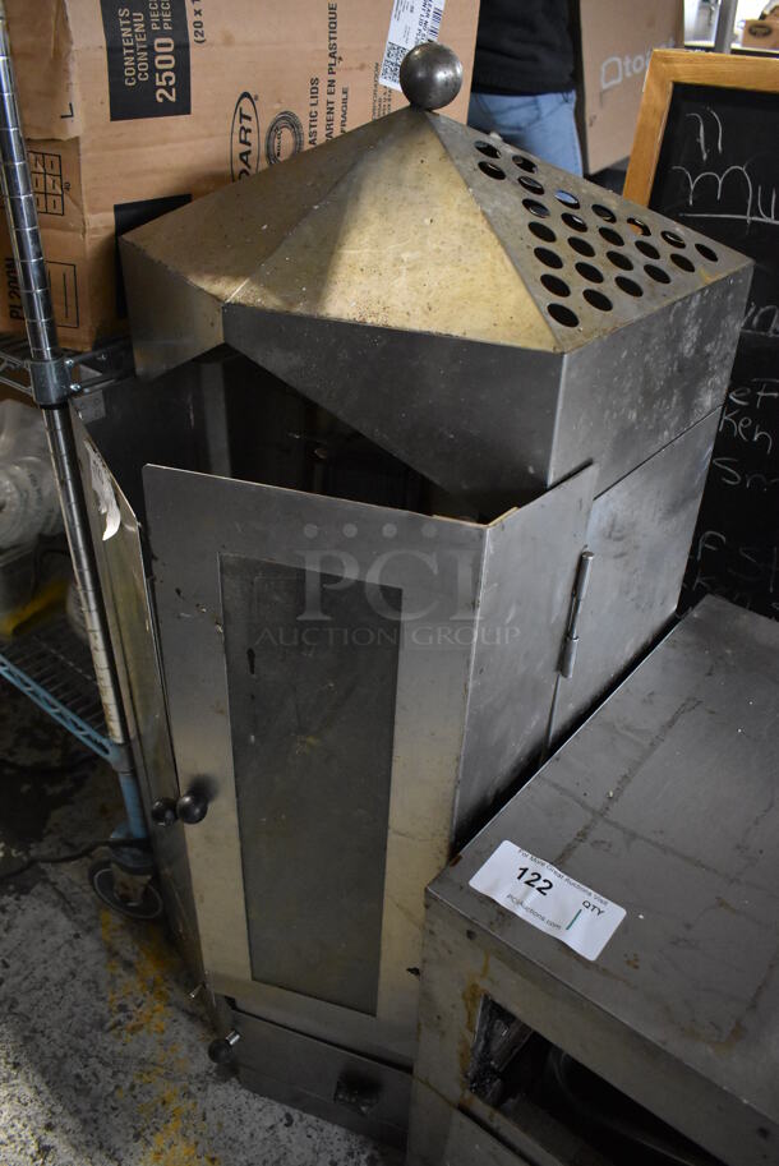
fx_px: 875
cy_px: 583
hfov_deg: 48.0
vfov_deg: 67.3
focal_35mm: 27
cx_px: 390
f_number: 3.5
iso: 5000
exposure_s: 1/125
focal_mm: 18
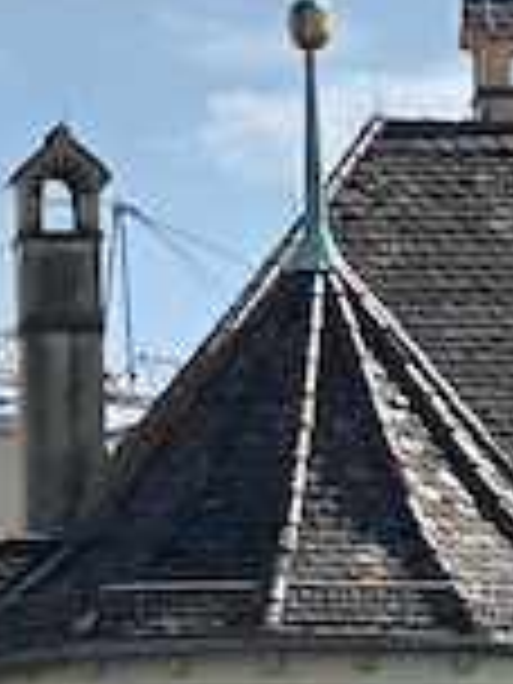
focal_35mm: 574
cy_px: 477
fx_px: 11342
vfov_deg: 3.5
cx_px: -508
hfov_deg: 2.6
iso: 32
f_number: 2.8
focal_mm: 9
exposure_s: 1/612
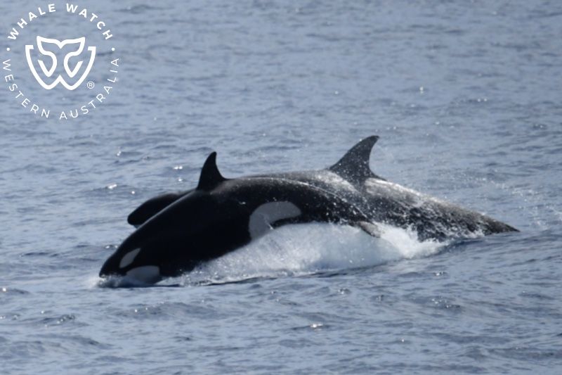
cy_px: 188
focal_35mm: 600
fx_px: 9364
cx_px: 281
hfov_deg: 3.4
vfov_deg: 2.3
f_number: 6.3
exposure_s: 1/8000
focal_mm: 600
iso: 720
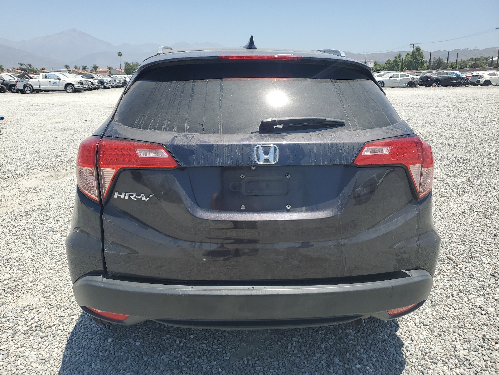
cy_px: 188
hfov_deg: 67.3
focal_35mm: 26
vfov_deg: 53.1
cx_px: 250
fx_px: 375
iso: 50
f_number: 1.5
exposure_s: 1/2500
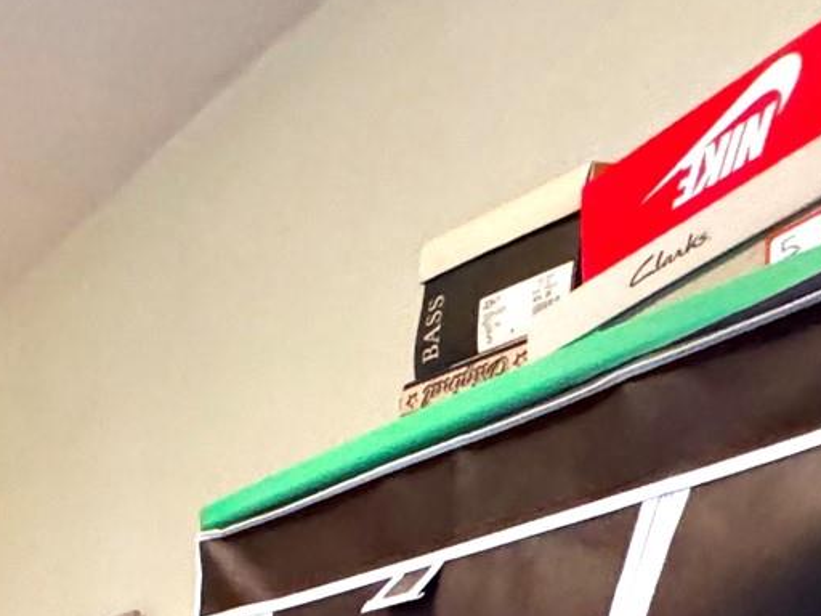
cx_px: -505
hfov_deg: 24.1
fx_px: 1328
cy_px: 1110
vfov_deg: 19.5
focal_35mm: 56
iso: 1000
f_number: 2.2
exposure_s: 1/40
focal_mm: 2.22
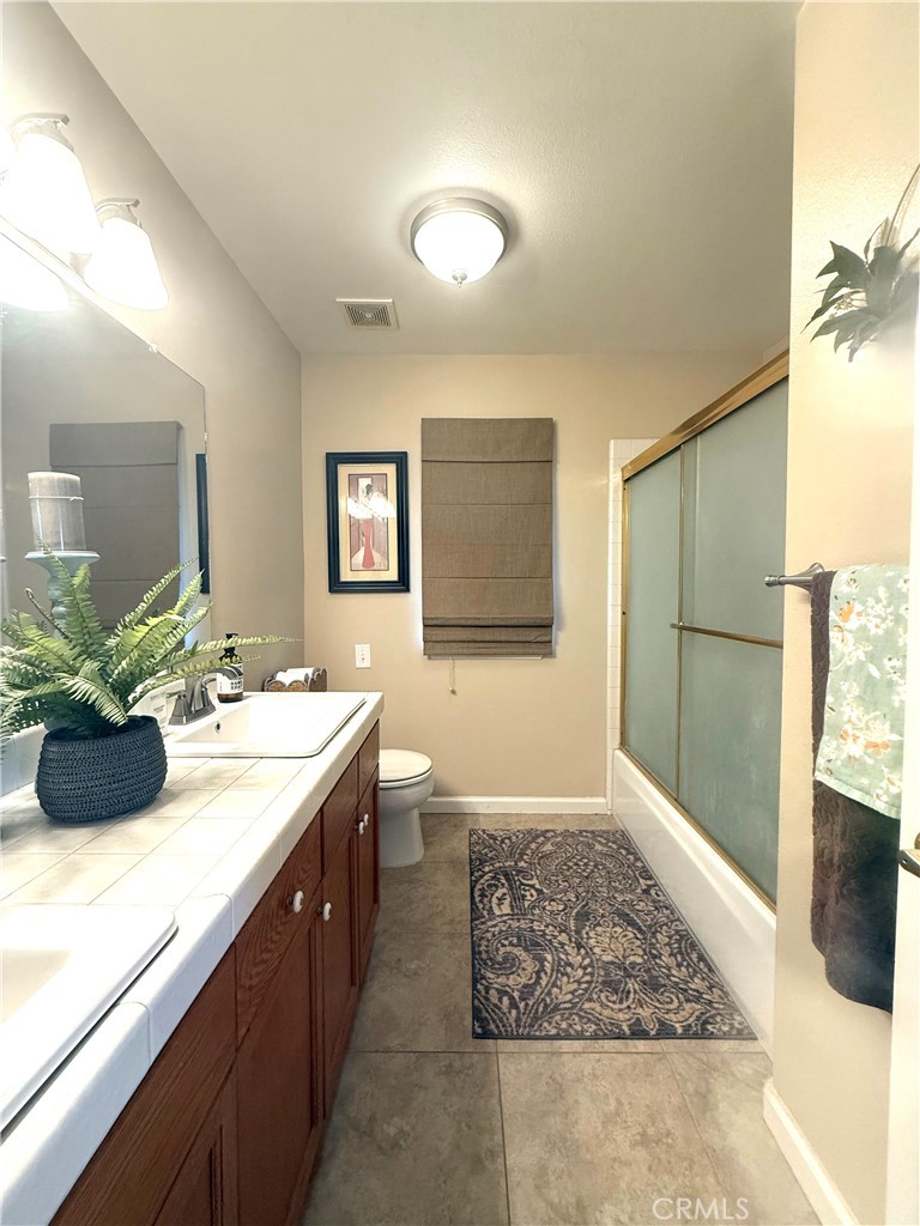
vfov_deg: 102.1
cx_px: 460
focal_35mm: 14
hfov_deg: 85.7
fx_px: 496
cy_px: 613
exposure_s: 1/120
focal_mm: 2.22
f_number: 2.2
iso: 250
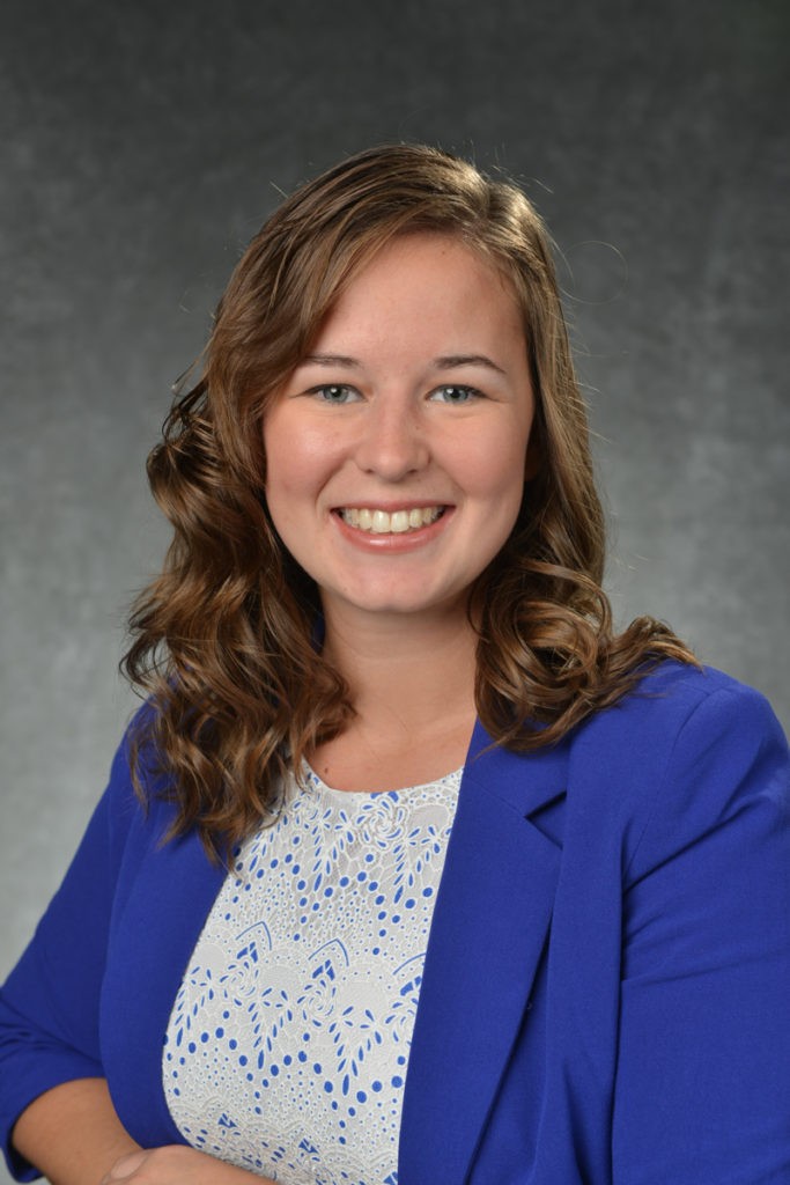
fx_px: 1974
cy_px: 592
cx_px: 395
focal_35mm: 60
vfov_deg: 33.4
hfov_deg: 22.6
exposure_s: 1/200
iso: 100
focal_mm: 60
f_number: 7.1
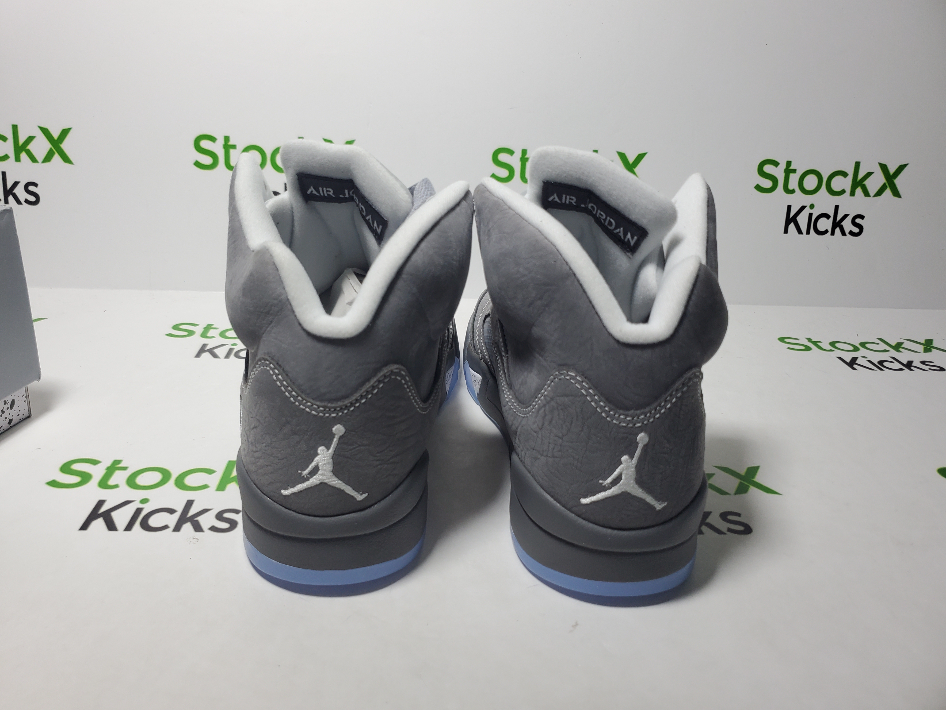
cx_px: 473
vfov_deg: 53.1
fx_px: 711
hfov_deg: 67.3
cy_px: 355
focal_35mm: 26
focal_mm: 4.3
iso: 50
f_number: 1.5
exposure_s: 1/461
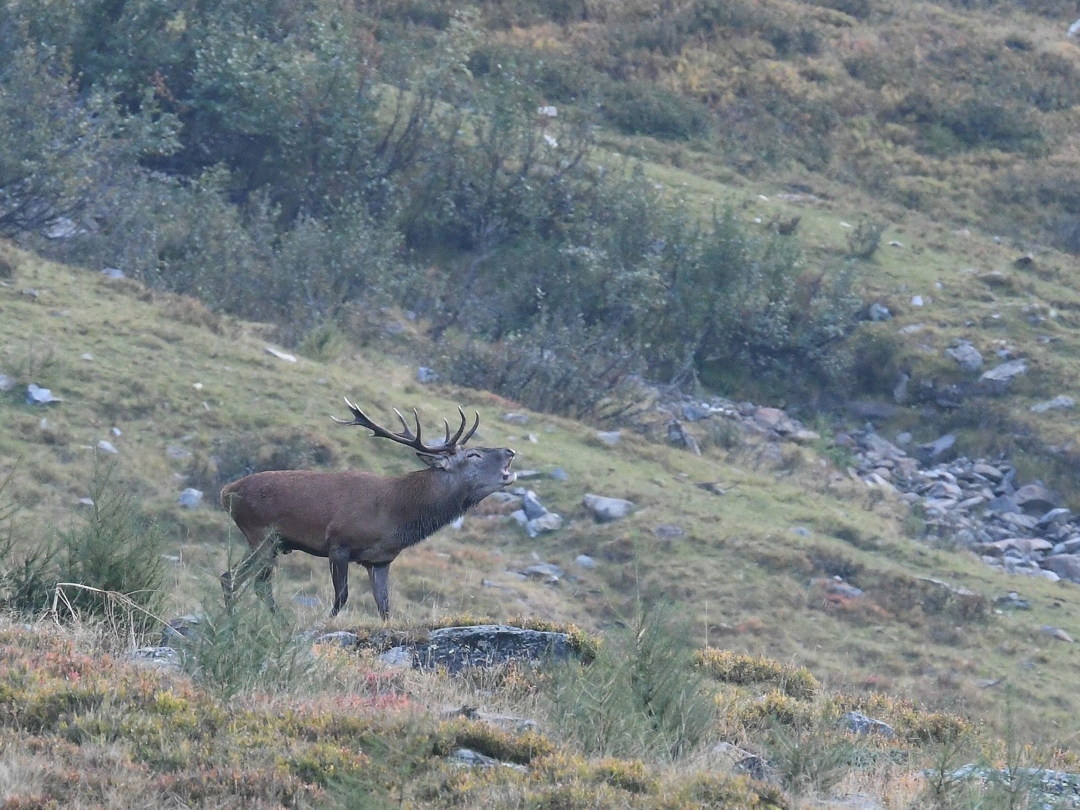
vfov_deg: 2.2
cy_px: 404
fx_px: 21340
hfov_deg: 2.9
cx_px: 521
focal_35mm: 684
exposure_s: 1/320
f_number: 5.6
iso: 2000
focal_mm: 420
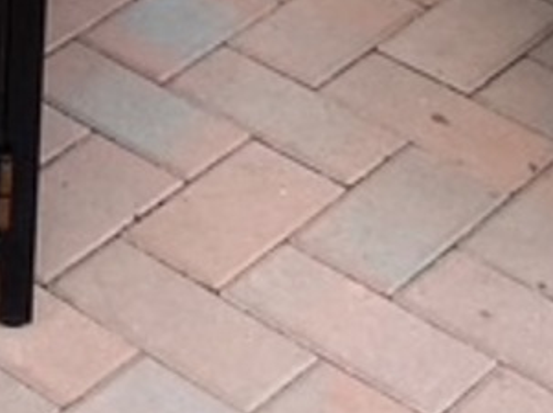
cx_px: -340
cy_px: -859
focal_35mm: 173
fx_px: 2760
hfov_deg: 10.9
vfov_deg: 7.5
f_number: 1.8
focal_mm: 4.25
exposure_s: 1/113
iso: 125
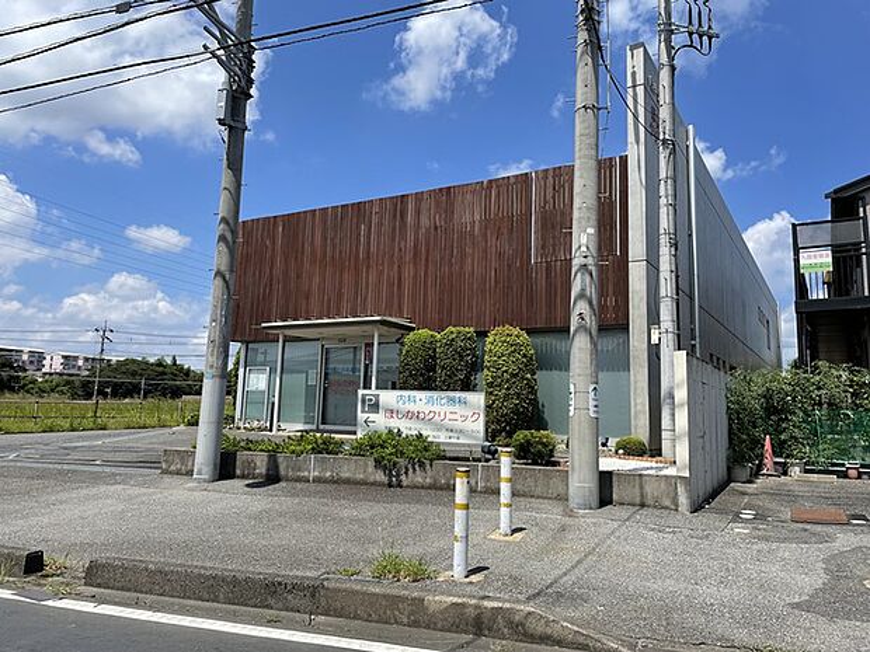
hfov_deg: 67.3
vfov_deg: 53.1
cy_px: 326
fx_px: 653
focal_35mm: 26
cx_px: 435
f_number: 1.6
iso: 32
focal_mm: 4.2
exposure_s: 1/3861
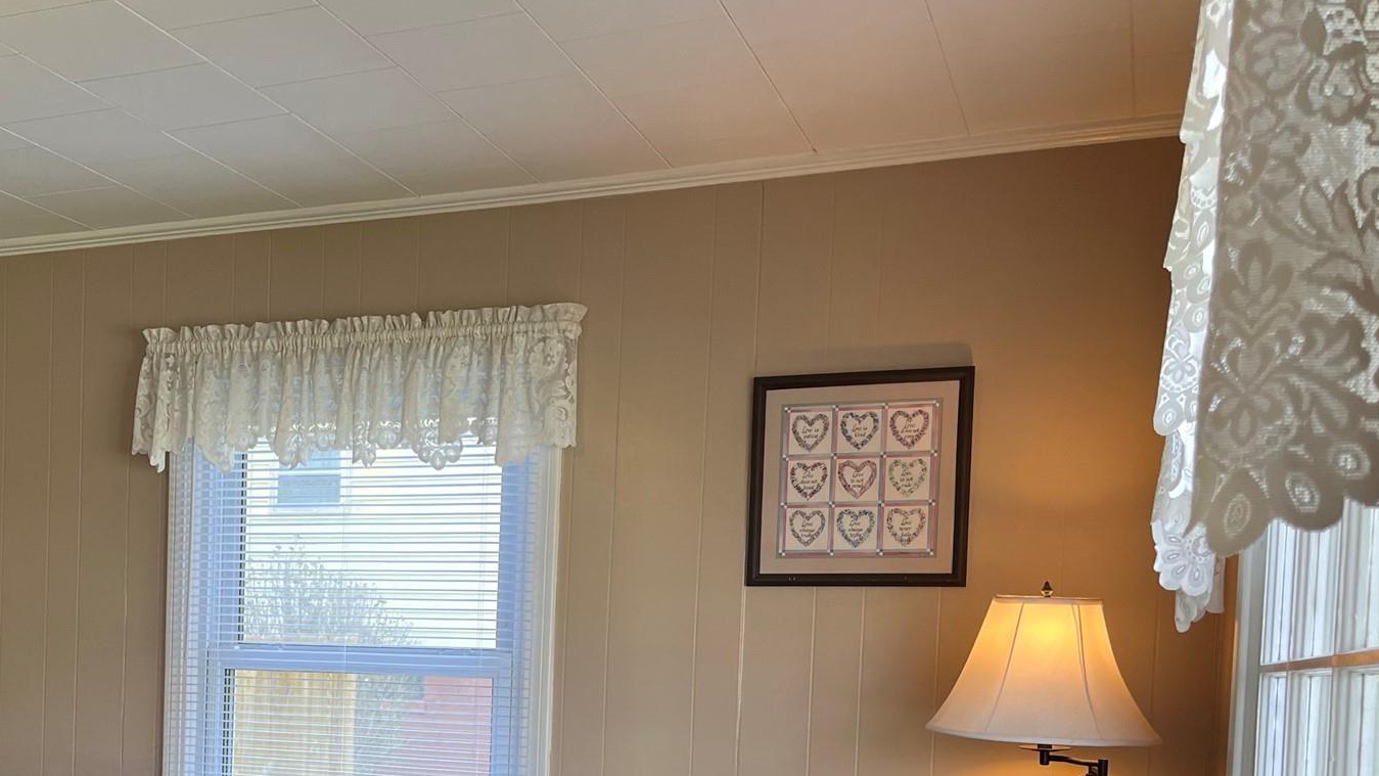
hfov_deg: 46.1
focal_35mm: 43
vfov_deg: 26.7
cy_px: 714
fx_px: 1572
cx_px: 394
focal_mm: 5.1
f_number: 1.6
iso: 100
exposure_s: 1/120
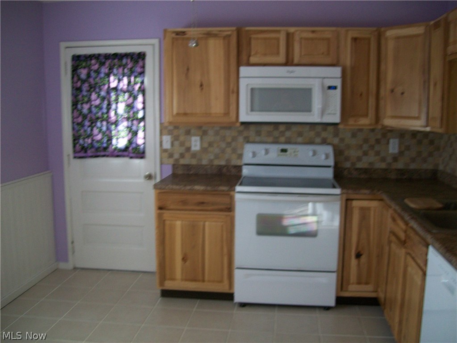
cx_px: 228
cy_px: 172
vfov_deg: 41.8
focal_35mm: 34
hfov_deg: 54.0
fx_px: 449
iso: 82
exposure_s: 1/60
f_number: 2.7
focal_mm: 6.1
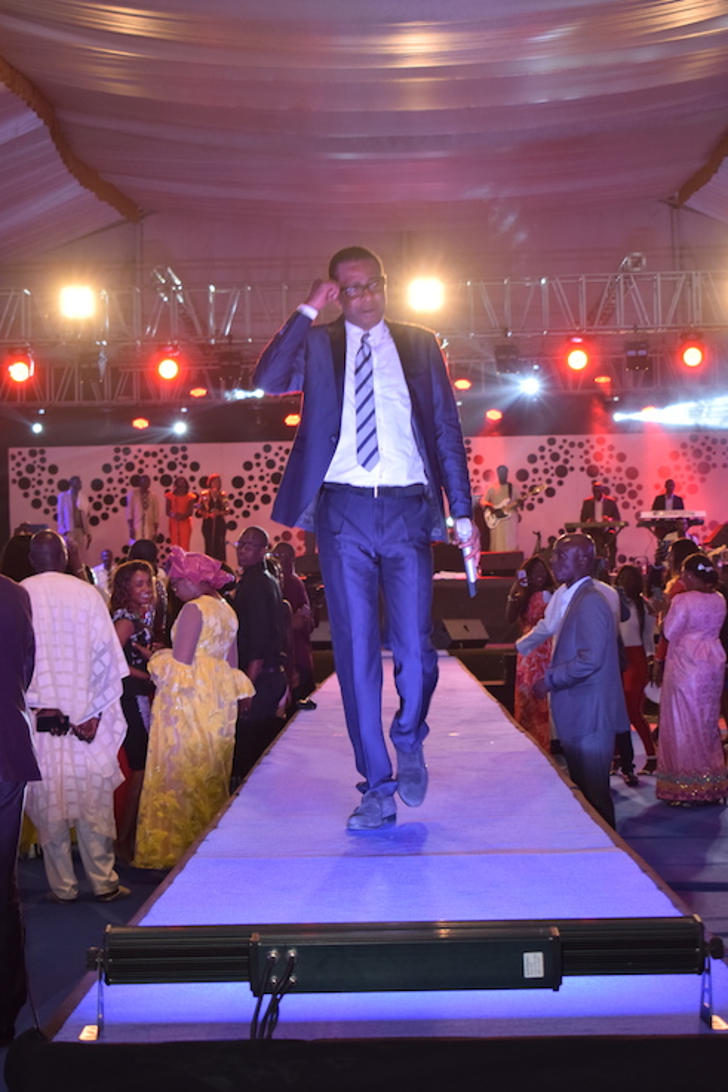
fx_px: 2183
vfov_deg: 28.1
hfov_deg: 18.9
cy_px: 527
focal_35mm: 72
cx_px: 369
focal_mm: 46
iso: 640
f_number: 5.6
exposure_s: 1/80
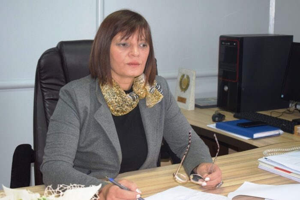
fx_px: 525
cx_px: 150
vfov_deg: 21.6
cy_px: 100
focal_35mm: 63
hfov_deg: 31.9
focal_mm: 42
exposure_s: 1/60
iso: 1100
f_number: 5
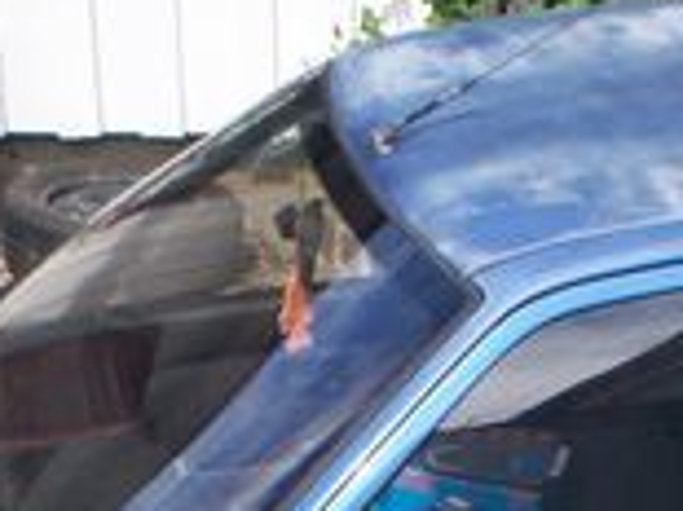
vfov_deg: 9.7
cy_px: 722
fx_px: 2938
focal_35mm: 149
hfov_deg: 13.2
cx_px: 612
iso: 100
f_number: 4.5
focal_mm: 6
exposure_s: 1/345
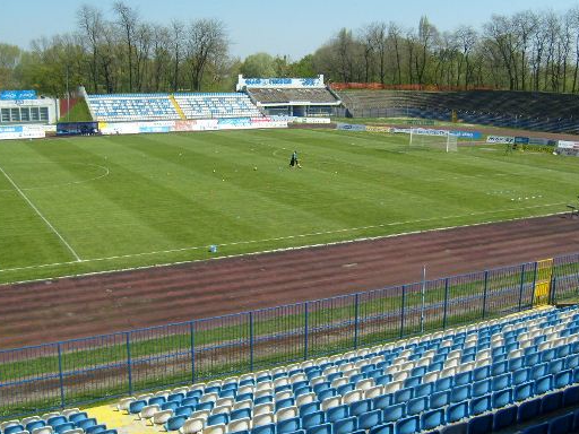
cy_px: 209
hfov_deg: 45.7
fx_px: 686
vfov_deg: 35.1
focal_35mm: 41
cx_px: 308
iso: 80
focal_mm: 5.8
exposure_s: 1/350
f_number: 7.1
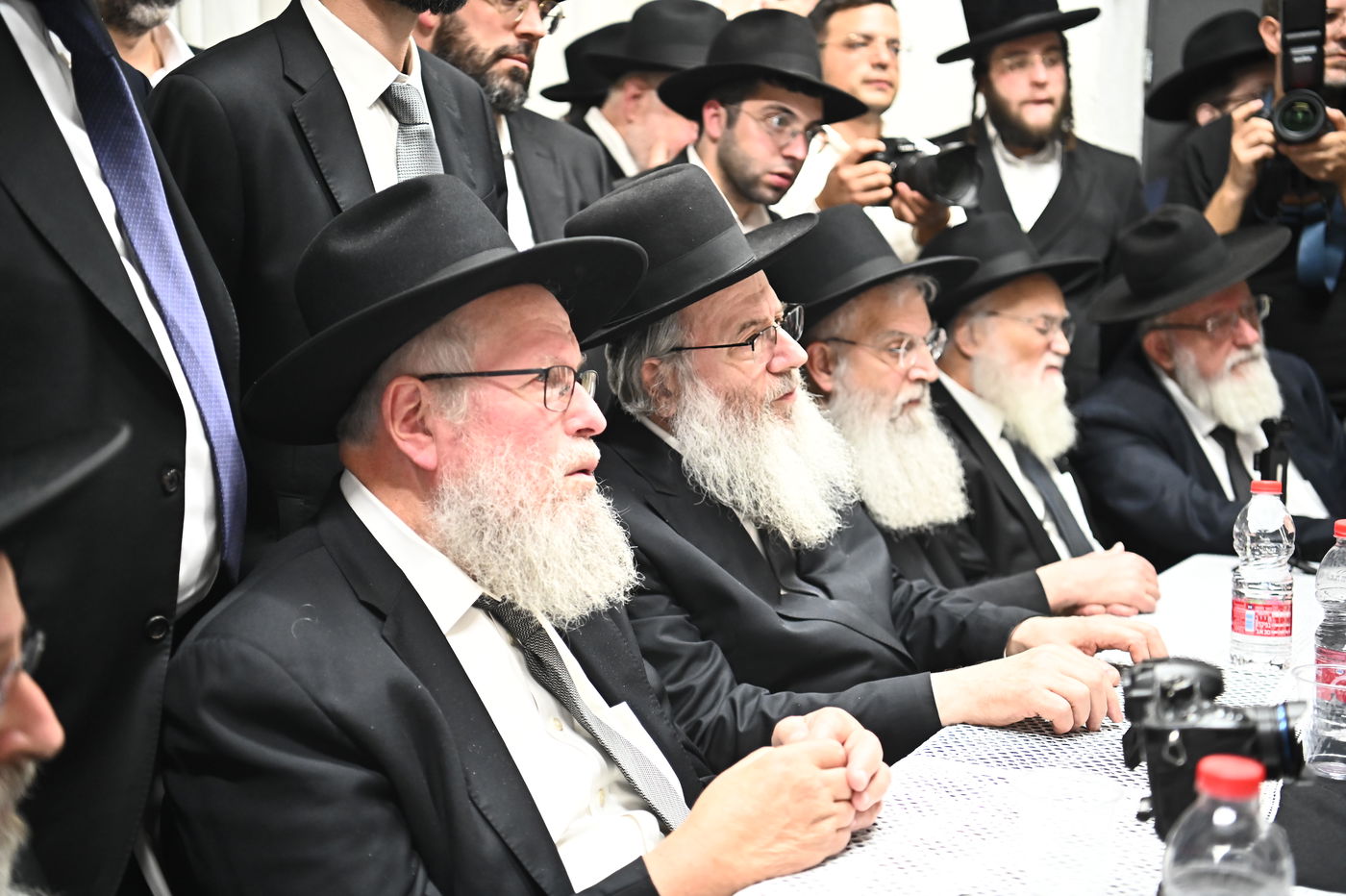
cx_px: 673
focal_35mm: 50
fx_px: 1868
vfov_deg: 27.0
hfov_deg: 39.6
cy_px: 448
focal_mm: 50
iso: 3200
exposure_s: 1/200
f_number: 2.8
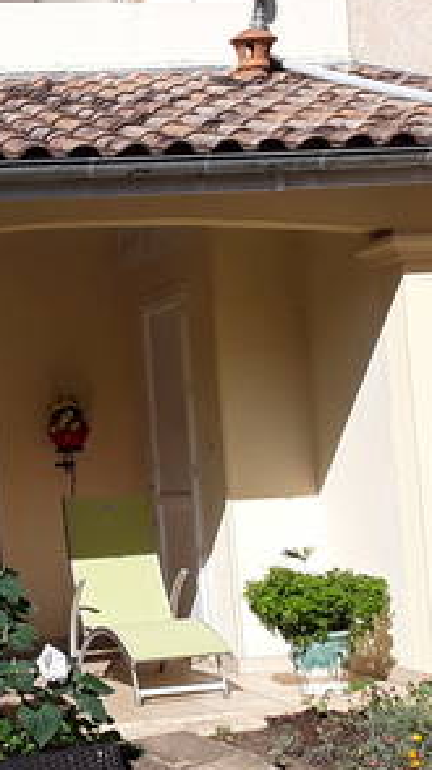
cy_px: 401
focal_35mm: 79
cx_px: -21
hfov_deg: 15.0
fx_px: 1612
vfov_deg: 26.9
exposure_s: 1/2075
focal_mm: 2.91
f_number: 1.9
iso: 40
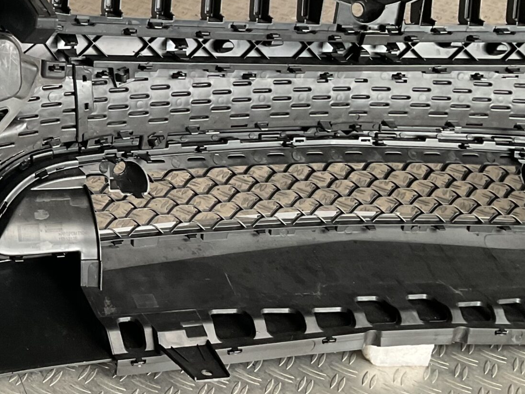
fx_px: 1031
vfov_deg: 21.5
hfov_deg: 26.3
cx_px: -55
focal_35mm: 68
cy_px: 133
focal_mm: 3
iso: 80
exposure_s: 1/50
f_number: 1.8
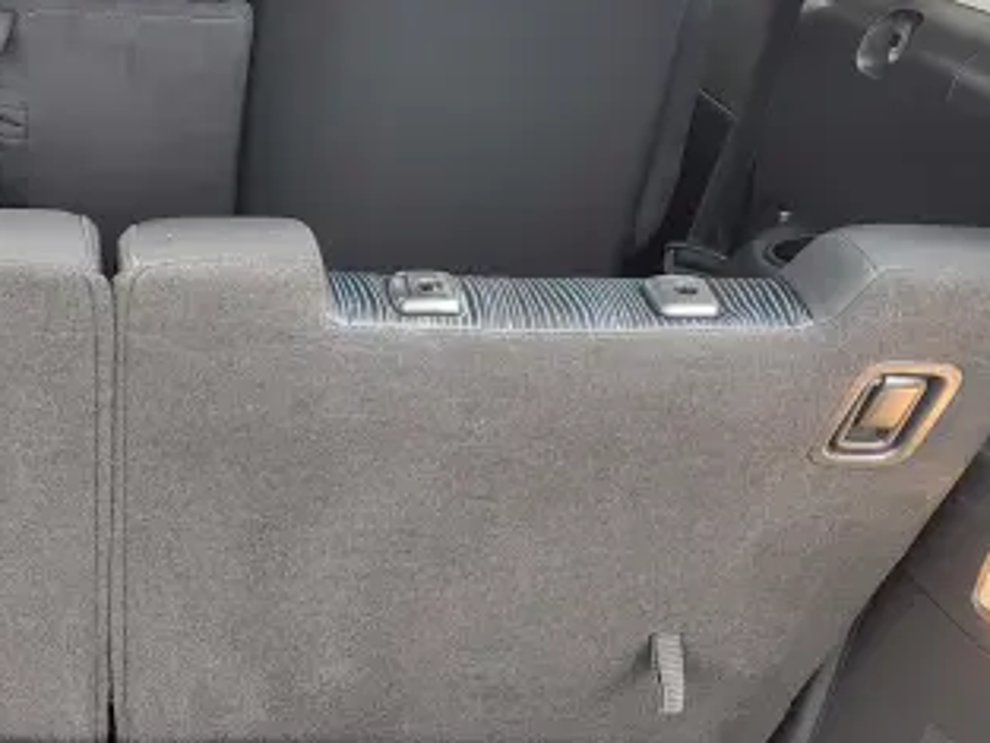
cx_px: 142
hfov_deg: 38.3
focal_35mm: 47
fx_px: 1345
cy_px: 519
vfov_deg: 30.6
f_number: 1.8
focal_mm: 5.56
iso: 294
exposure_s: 1/33.3
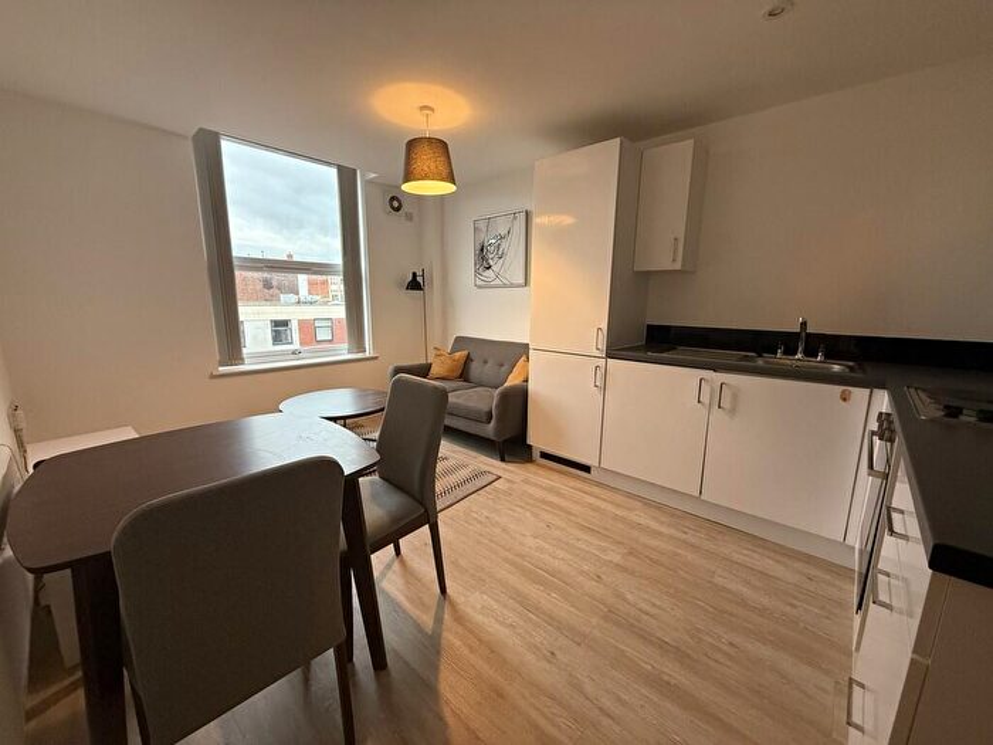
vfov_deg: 85.7
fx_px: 402
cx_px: 496
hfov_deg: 102.1
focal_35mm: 14
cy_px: 372
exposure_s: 1/100
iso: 320
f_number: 2.2
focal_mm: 2.22
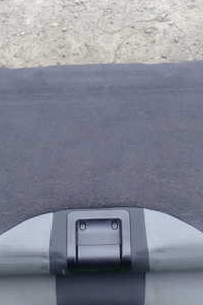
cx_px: 94
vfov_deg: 32.4
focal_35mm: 62
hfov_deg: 21.9
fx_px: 525
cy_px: 150
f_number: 3.2
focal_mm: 5.4
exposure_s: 1/60
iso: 100
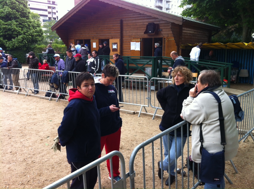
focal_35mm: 35
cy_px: 94
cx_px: 127
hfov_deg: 52.7
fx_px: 256
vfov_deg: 40.6
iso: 80
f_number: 2.8
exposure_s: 1/169
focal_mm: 3.85
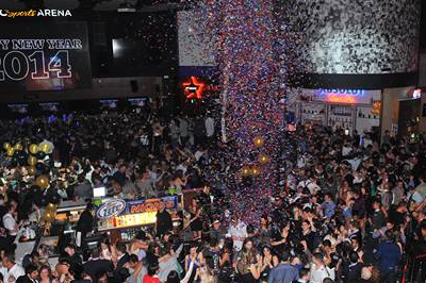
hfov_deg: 56.8
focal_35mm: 33
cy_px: 134
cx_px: 257
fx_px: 390
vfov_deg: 39.9
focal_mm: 24
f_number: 8
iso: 1600
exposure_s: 1/100
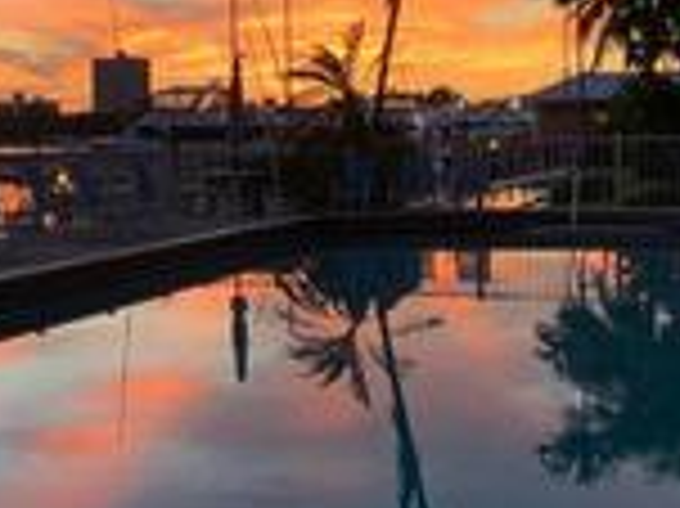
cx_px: 216
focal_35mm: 69
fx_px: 1354
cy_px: 193
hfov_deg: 28.0
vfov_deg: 21.2
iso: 100
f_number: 1.8
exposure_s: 1/60
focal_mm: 4.25
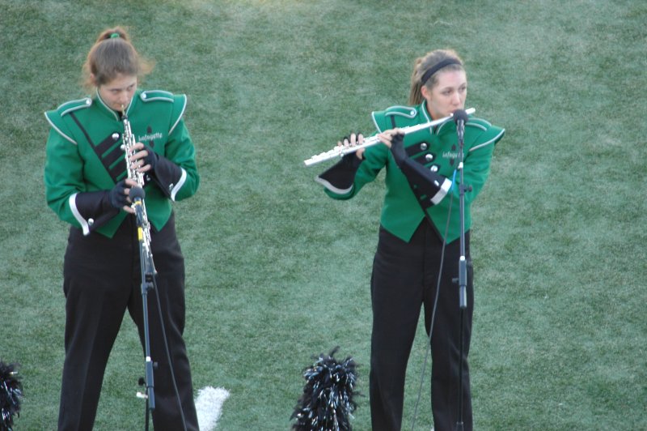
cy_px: 216
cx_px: 324
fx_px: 10774
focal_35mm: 600
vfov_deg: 2.3
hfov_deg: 3.4
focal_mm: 400
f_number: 5.6
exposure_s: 1/60
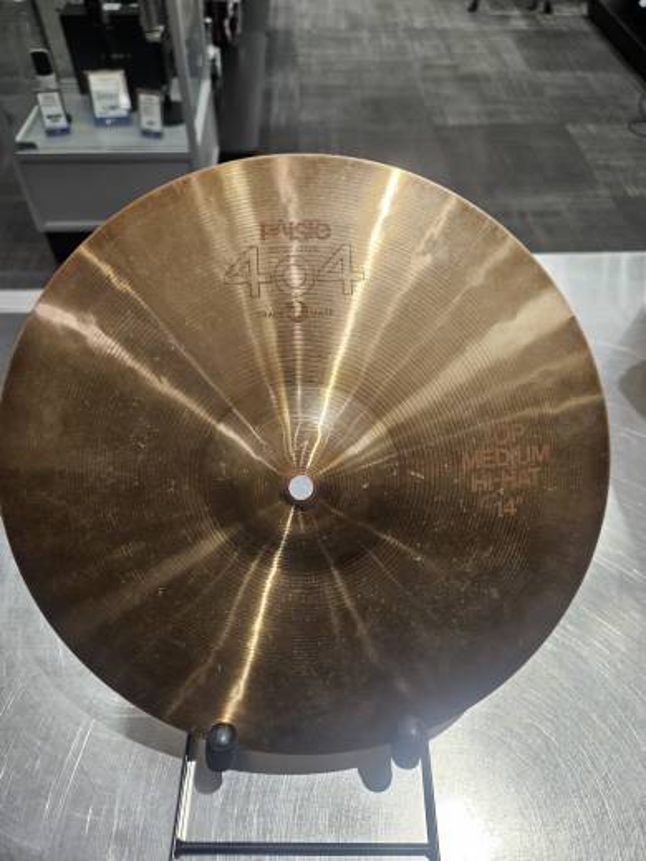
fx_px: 572
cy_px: 430
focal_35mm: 23
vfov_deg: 73.9
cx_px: 323
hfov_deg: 58.9
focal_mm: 5.4
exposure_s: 1/60
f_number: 1.8
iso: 160
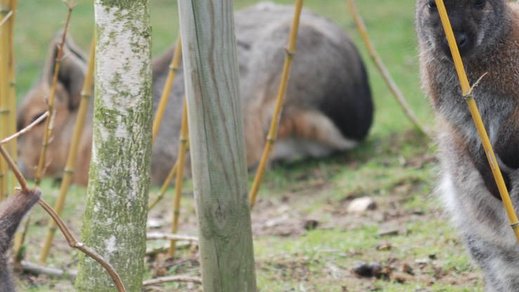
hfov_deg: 5.2
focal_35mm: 418
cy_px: 273
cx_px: 112
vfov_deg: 2.9
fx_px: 5751
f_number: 4.2
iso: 200
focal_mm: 122
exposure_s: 1/250
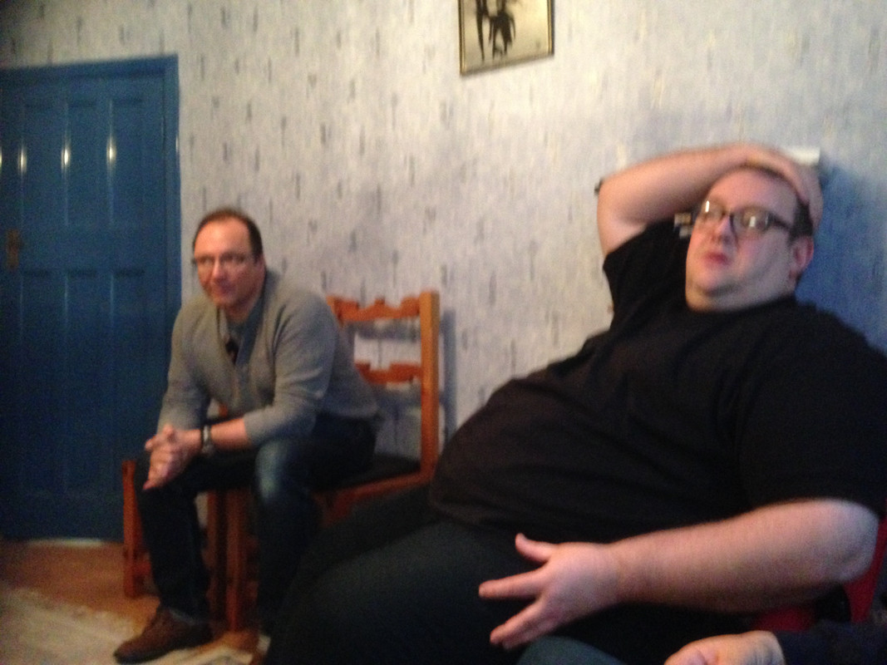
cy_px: 332
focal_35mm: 33
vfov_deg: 42.9
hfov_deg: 55.4
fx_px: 845
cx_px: 444
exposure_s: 1/15
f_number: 2.4
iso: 800
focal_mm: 4.12
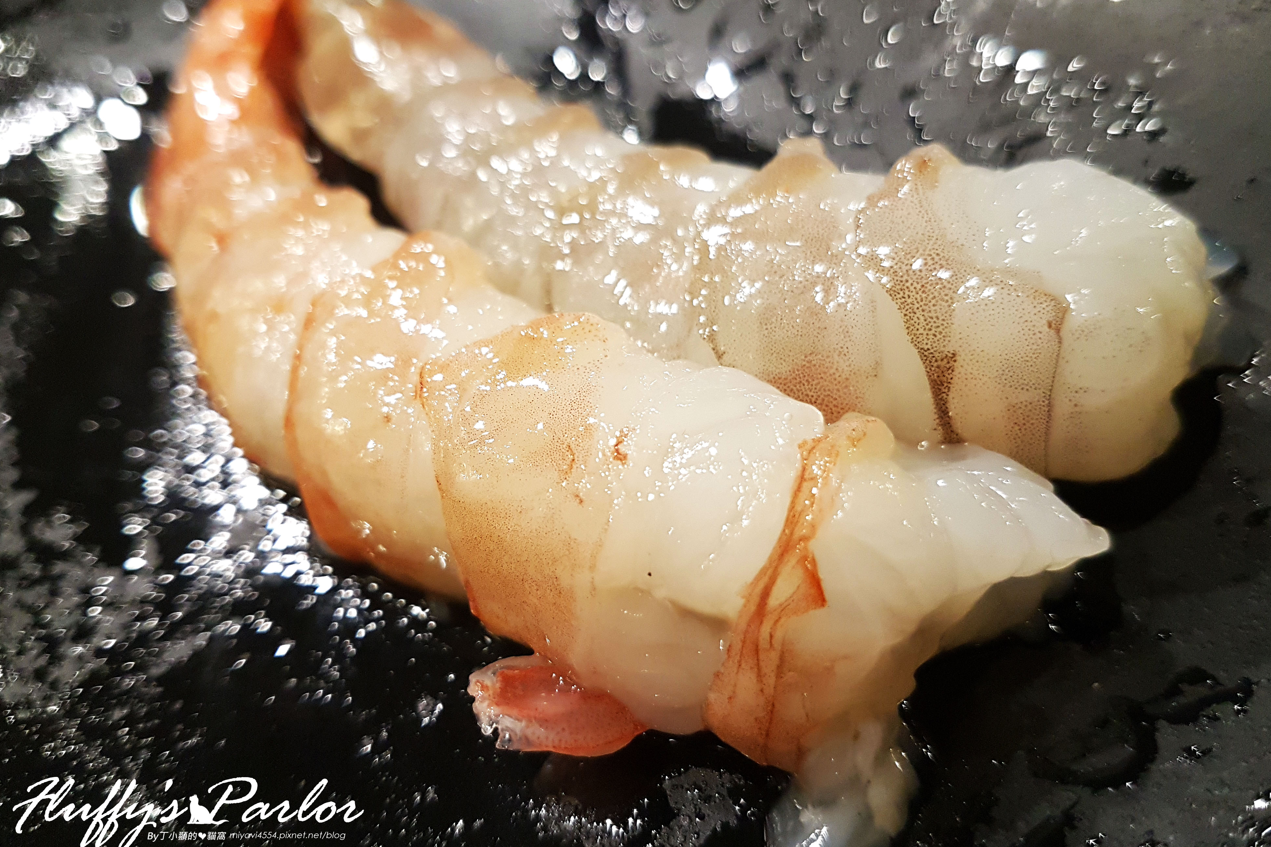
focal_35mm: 28
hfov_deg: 65.5
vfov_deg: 46.3
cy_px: 380
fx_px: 988
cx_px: 644
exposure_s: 1/17
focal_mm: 4.2
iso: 250
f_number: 1.7
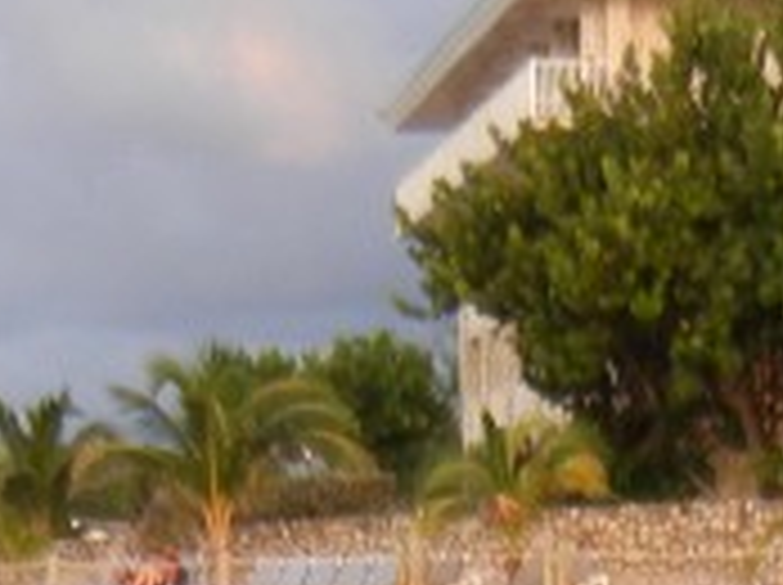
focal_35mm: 177
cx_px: 684
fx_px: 3998
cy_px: 1472
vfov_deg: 7.7
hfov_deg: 11.1
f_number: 3.5
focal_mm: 5.4
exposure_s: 1/69
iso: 160
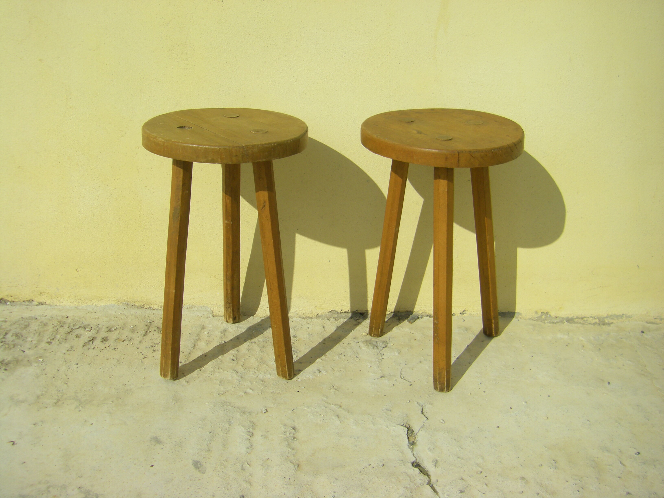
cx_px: 332
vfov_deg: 37.7
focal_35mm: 38
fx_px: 729
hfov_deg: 49.0
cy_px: 249
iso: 64
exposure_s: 1/500
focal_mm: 6.3
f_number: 7
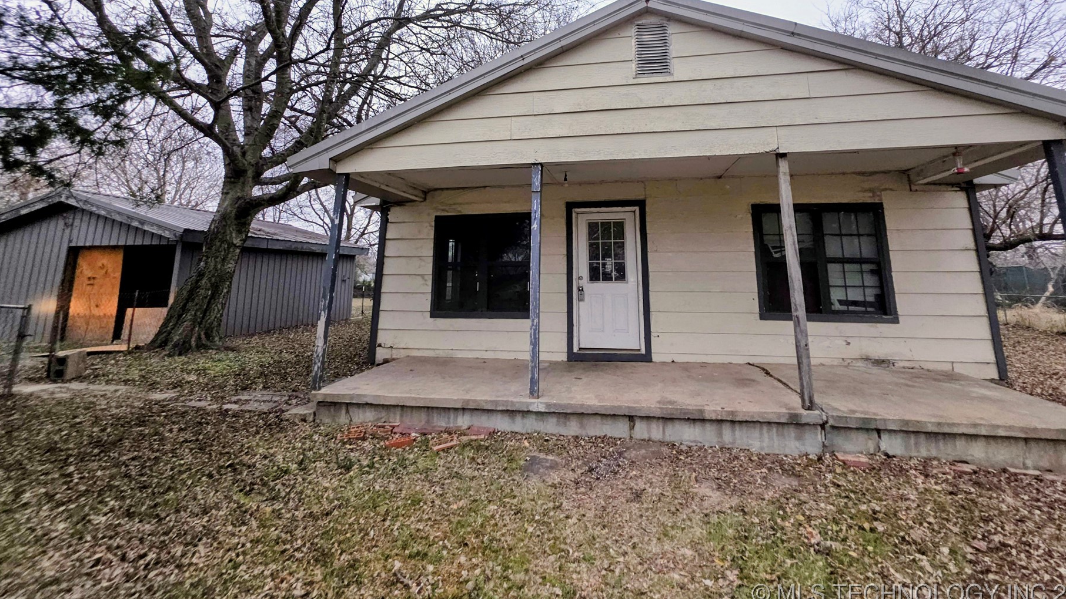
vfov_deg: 68.4
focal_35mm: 15
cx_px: 549
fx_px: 424
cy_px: 196
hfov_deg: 103.0
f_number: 1.9
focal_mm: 2.2
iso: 32
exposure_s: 1/60
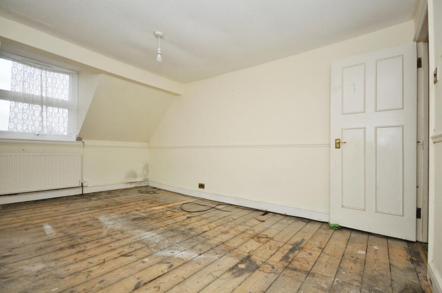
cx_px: 221
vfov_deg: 71.9
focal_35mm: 16
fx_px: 202
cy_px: 146
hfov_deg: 95.1
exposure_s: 1/60
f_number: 5
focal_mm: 11
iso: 200
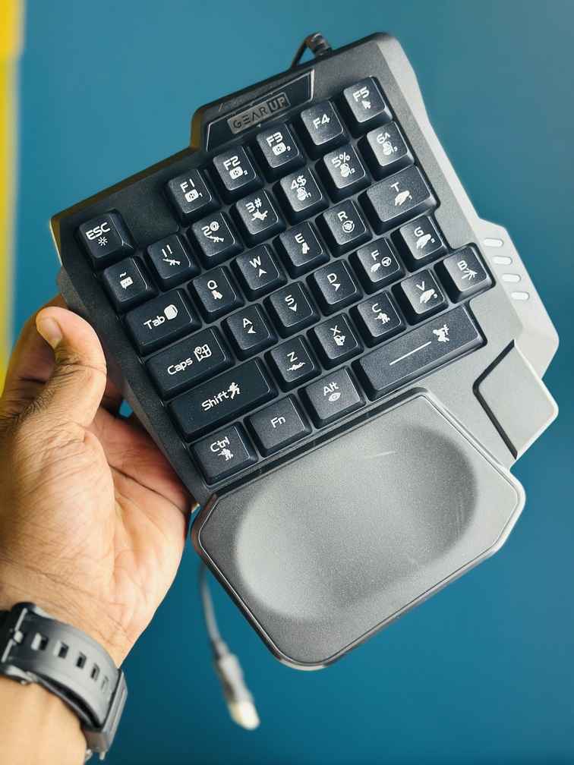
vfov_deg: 39.7
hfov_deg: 30.3
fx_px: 1061
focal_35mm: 48
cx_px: 287
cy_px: 382
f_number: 1.78
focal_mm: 6.86
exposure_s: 1/51
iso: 200
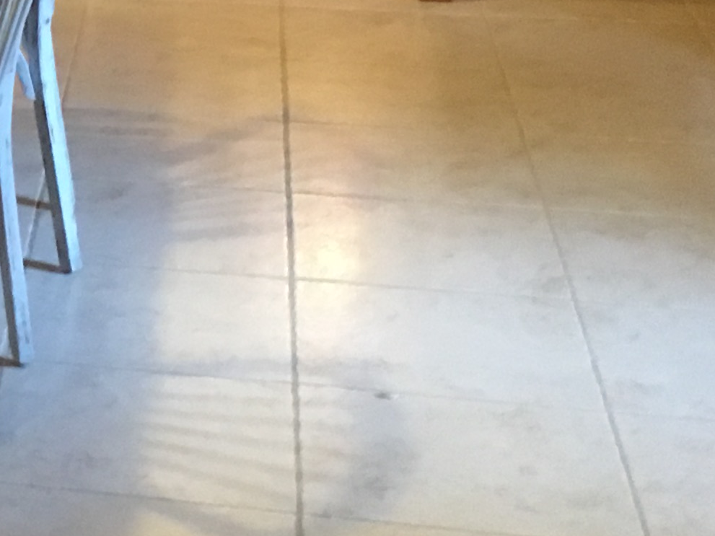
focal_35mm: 118
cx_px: -537
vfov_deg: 12.4
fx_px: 2437
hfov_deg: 14.8
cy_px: 1
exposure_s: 1/17
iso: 200
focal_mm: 4.15
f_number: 2.2
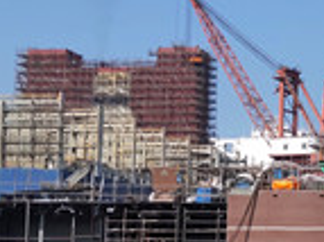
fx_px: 982
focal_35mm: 105
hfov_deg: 17.4
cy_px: 168
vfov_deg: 14.0
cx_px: 435
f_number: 2
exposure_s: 1/1036
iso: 50
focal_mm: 3.87
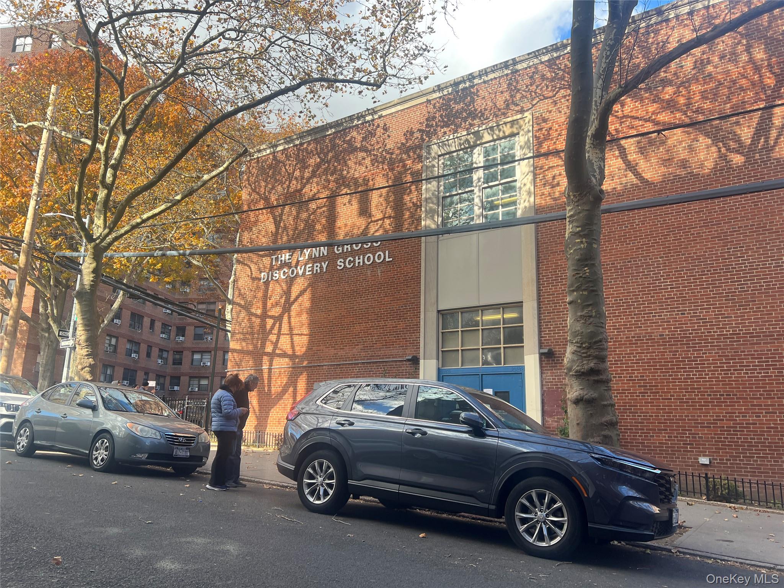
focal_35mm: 26
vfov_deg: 53.1
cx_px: 392
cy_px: 294
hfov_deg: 67.3
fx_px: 589
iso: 50
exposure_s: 1/639
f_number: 1.5
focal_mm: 5.7
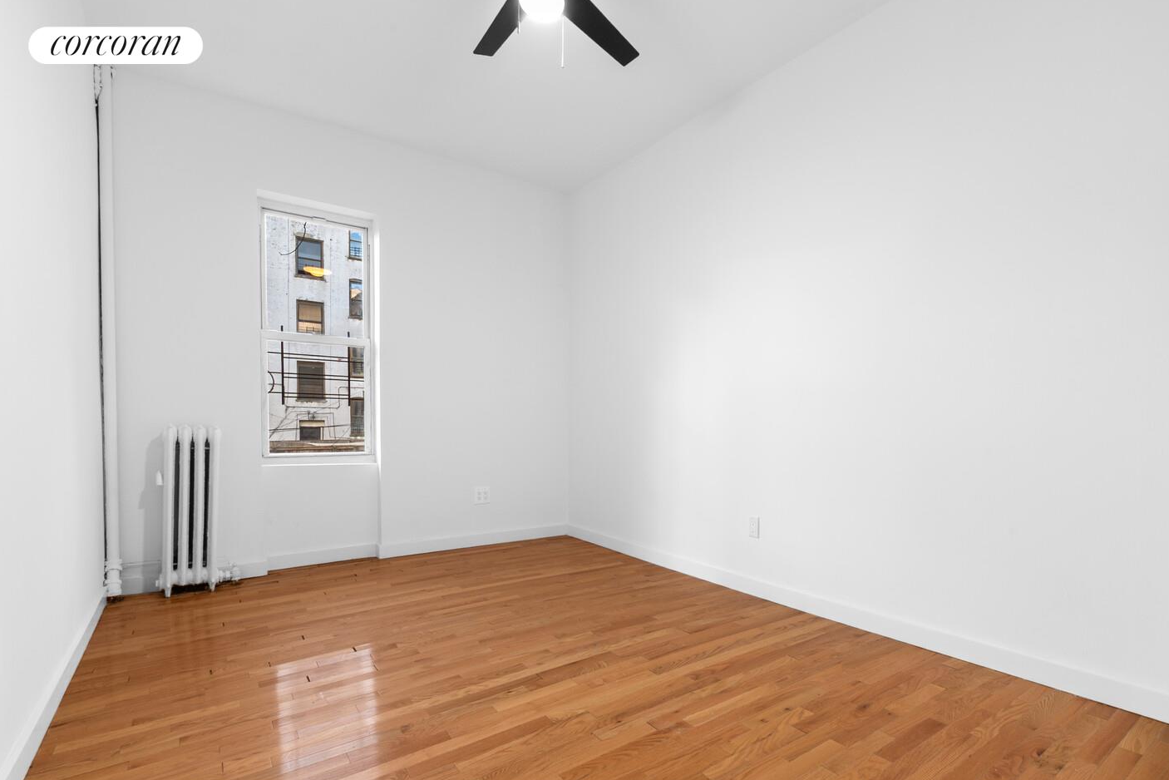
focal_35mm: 16
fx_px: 520
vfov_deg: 73.7
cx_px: 614
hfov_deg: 96.6
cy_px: 405
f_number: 11
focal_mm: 10
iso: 200
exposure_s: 1
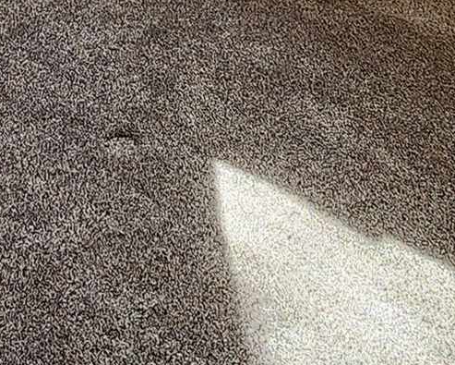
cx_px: -6
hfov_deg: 23.1
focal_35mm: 79
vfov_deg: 14.9
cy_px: -417
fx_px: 1064
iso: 100
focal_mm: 2.2
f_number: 2.2
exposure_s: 1/60
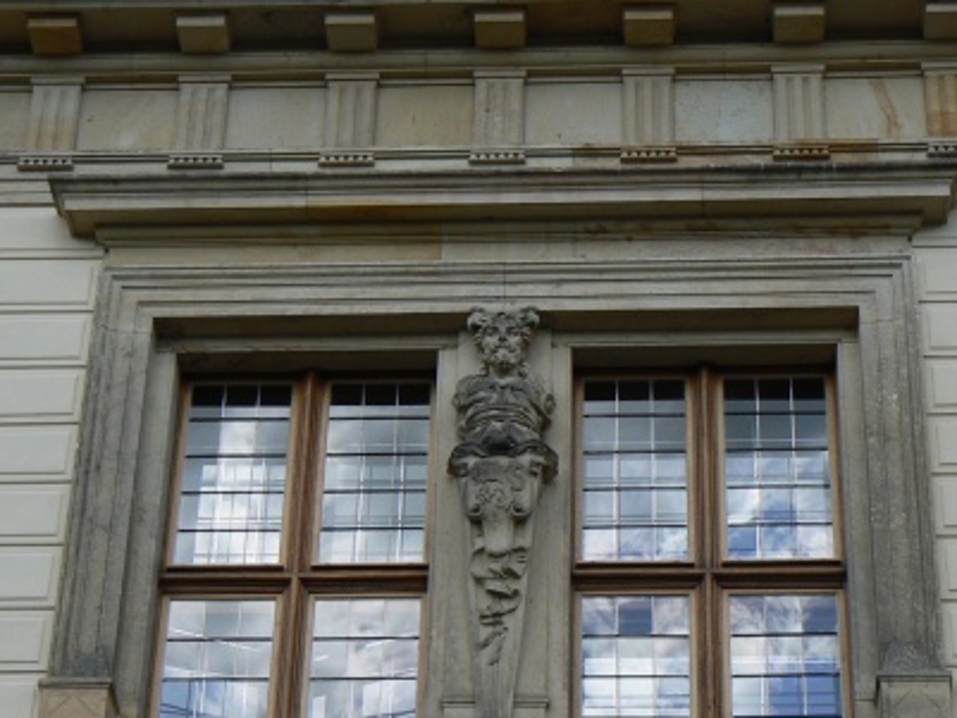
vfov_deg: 12.8
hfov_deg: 17.0
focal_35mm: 116
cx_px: 496
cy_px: 440
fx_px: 3208
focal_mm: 15.5
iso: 80
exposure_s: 1/400
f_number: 5.6
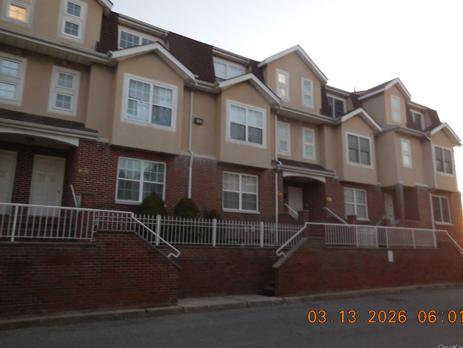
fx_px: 361
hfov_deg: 65.3
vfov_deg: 51.3
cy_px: 166
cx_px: 238
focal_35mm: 27
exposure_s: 1/25
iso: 250
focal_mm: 4.5
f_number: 3.1
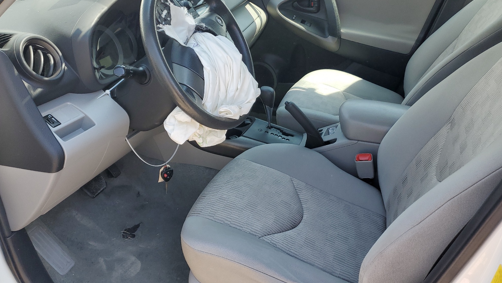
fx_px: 386
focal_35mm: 29
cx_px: 247
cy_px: 149
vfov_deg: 40.2
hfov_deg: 66.1
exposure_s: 1/588
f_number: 1.5
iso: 50
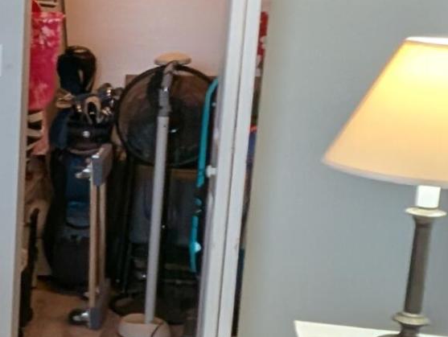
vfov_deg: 21.9
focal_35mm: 67
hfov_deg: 23.8
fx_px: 868
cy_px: 224
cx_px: -198
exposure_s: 1/24
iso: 101
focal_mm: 1.95
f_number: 2.2
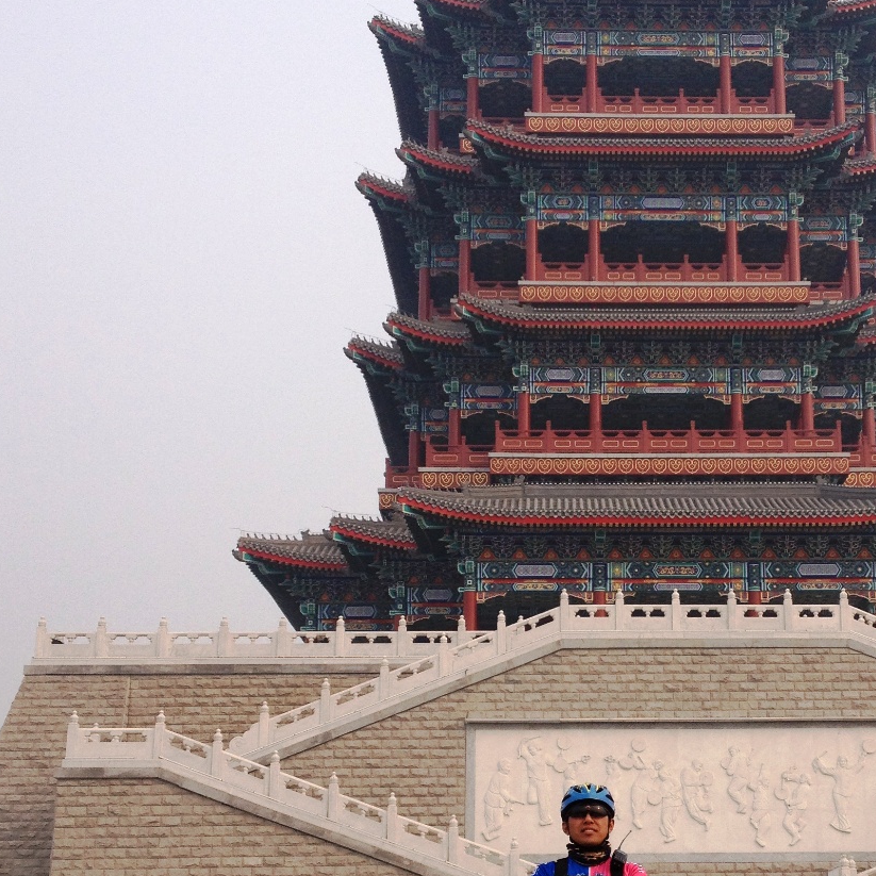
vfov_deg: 26.4
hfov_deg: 26.2
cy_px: 572
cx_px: 625
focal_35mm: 65
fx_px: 1861
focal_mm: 4.28
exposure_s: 1/863
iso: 64
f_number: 2.4
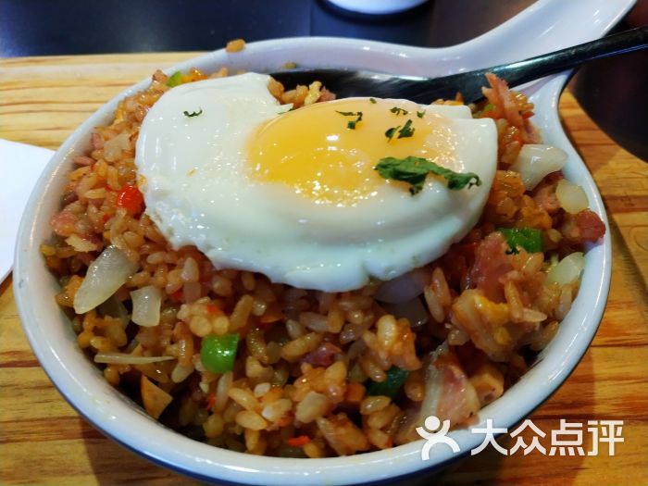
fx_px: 599
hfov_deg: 56.8
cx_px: 324
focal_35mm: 32
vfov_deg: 44.2
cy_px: 243
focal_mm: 4.5
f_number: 2
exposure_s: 1/17
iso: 474
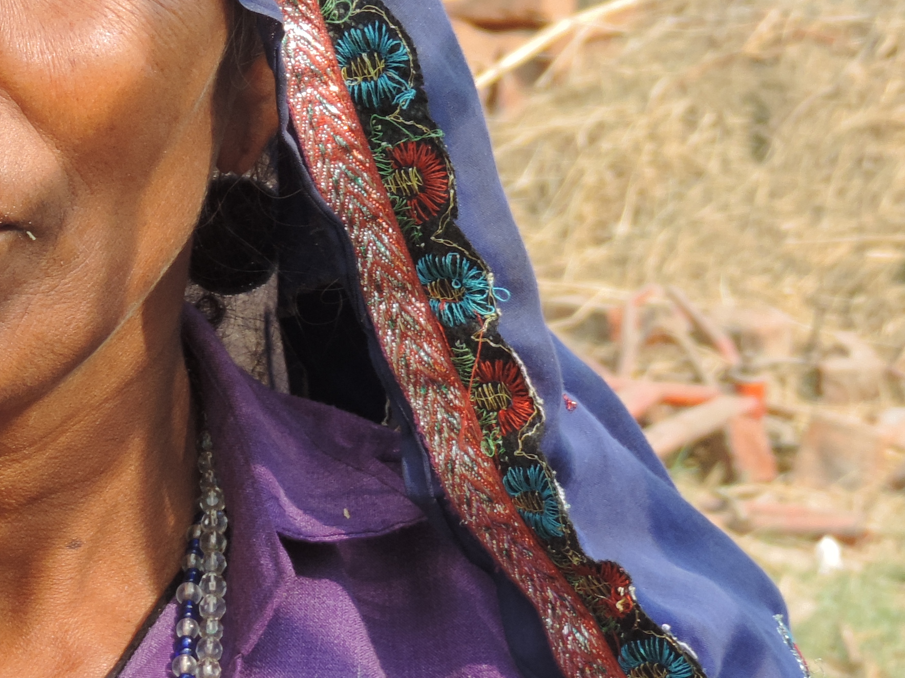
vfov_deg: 7.7
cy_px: 228
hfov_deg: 10.1
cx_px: 19
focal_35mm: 194
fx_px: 5072
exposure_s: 1/200
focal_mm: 12.4
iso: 80
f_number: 3.9
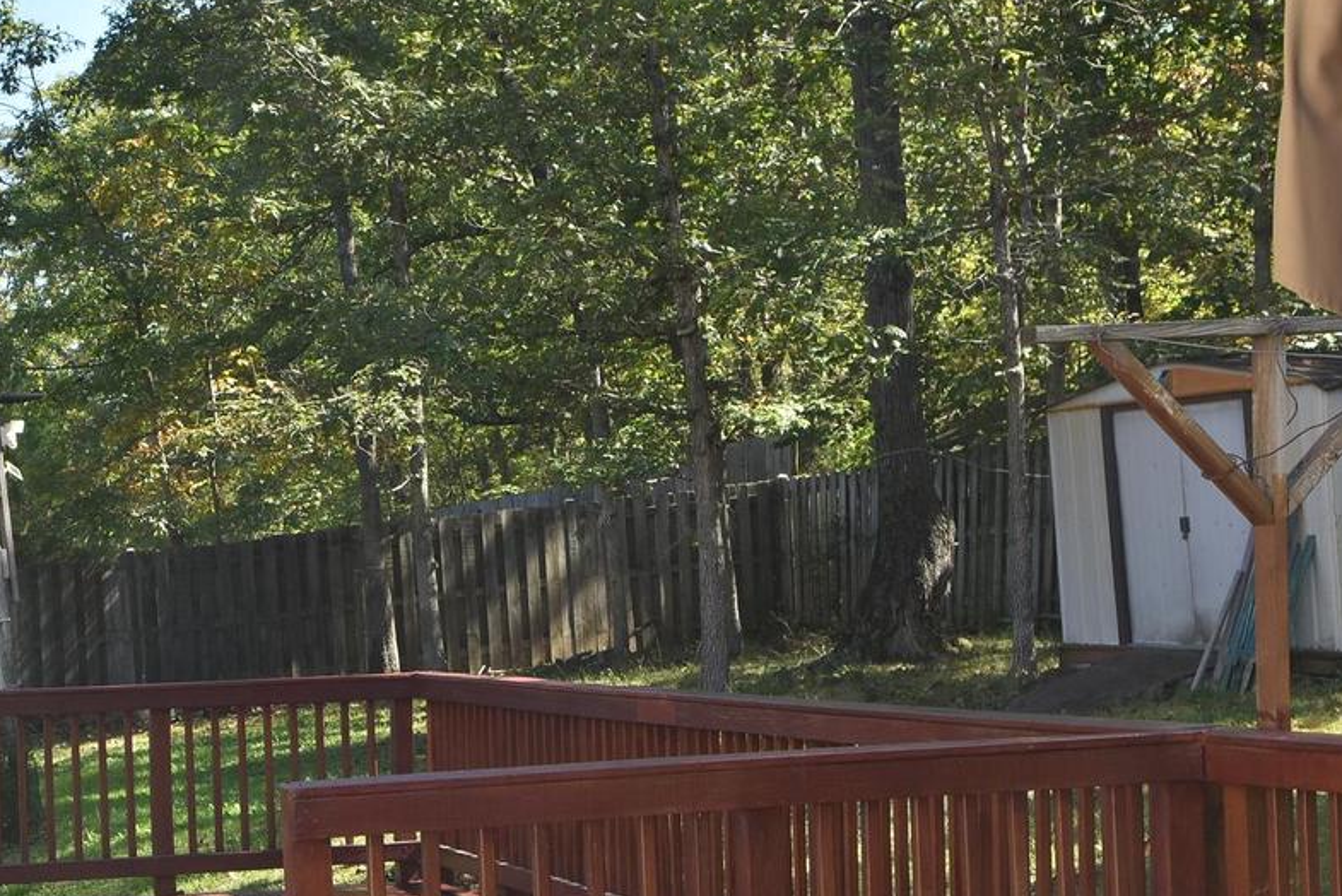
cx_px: 352
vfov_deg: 17.7
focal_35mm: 77
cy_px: 638
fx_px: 2871
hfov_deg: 26.0
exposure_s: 1/250
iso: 200
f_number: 7.1
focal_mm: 28
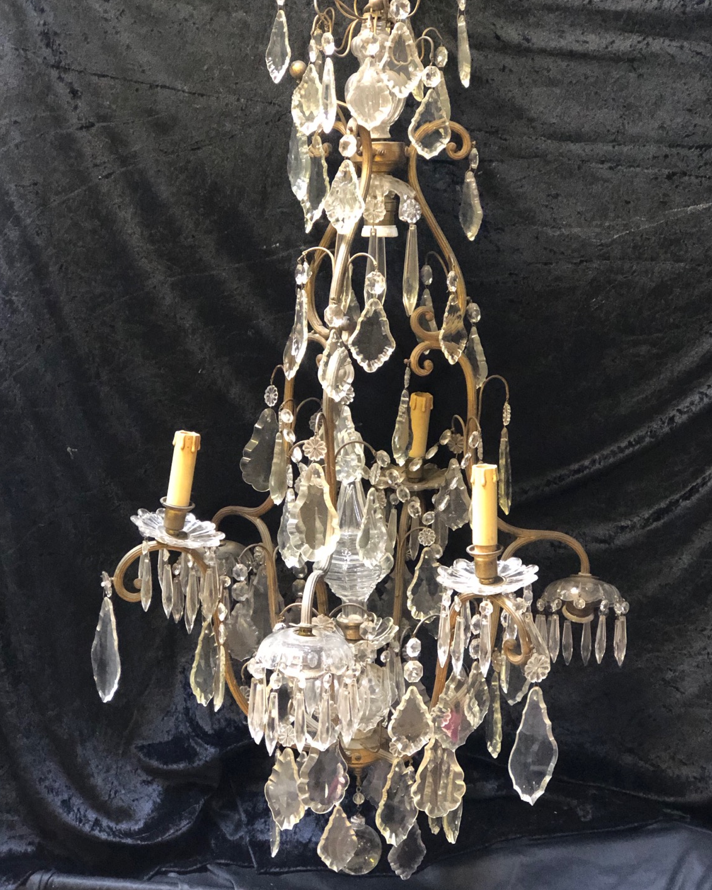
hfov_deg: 24.2
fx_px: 1660
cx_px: 364
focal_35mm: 63
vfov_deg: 30.0
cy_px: 416
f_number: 2.8
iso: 1250
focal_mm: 6.6
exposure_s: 1/33
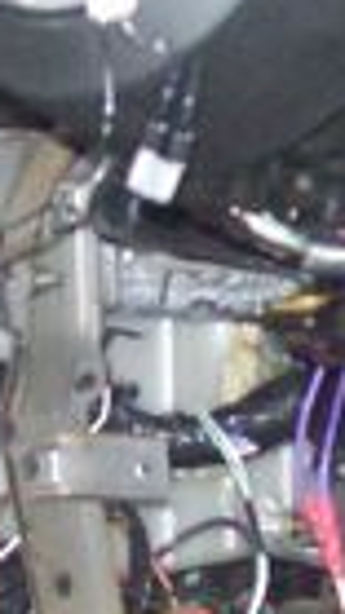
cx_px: 212
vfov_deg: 9.5
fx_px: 3682
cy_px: 517
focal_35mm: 226
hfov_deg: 5.4
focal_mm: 7.6
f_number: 3
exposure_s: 1/147
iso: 400
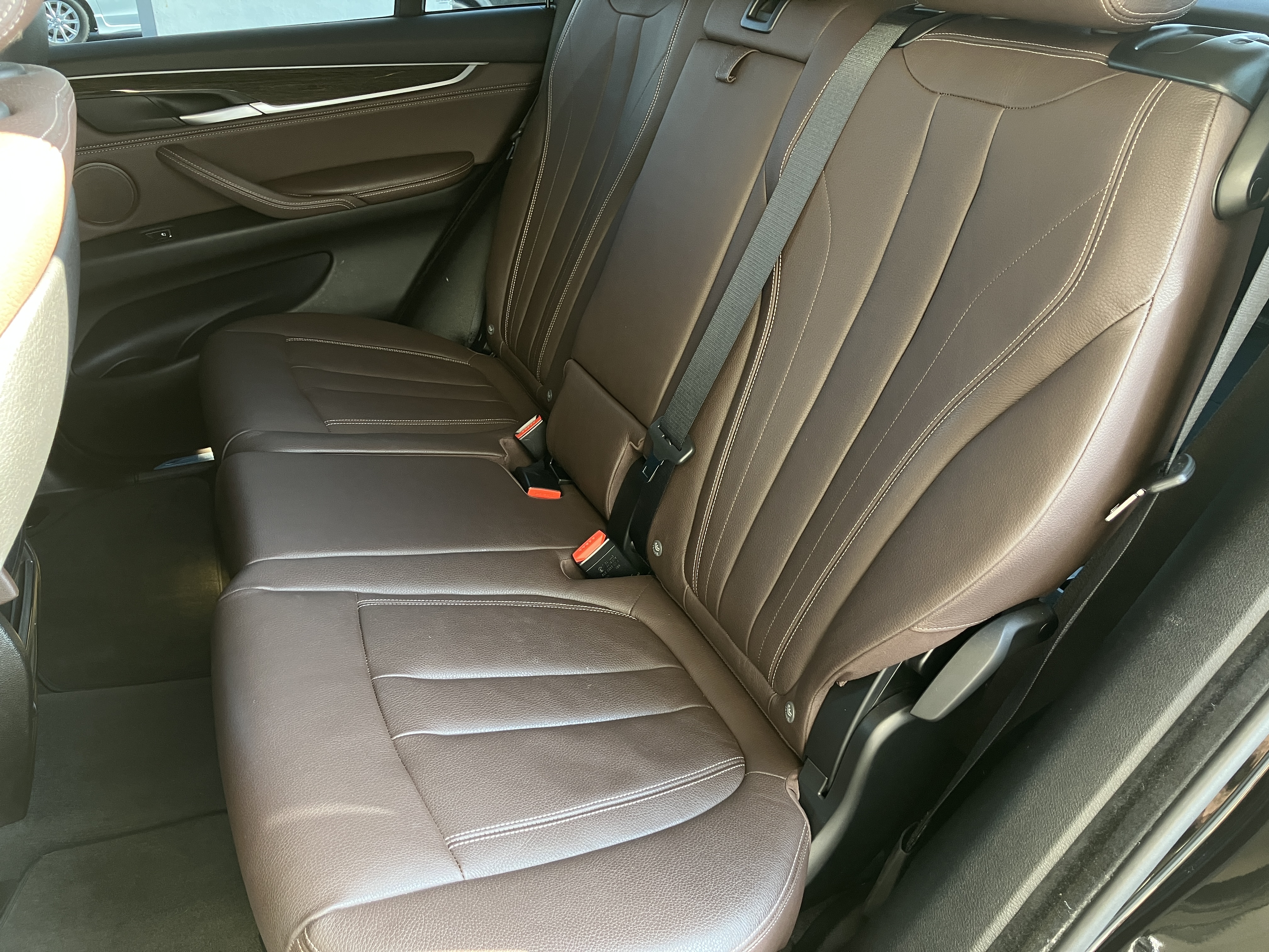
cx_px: 634
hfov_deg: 63.4
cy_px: 476
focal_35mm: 28
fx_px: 1026
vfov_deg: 49.7
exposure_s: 1/50
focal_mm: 3.99
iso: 80
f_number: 1.8
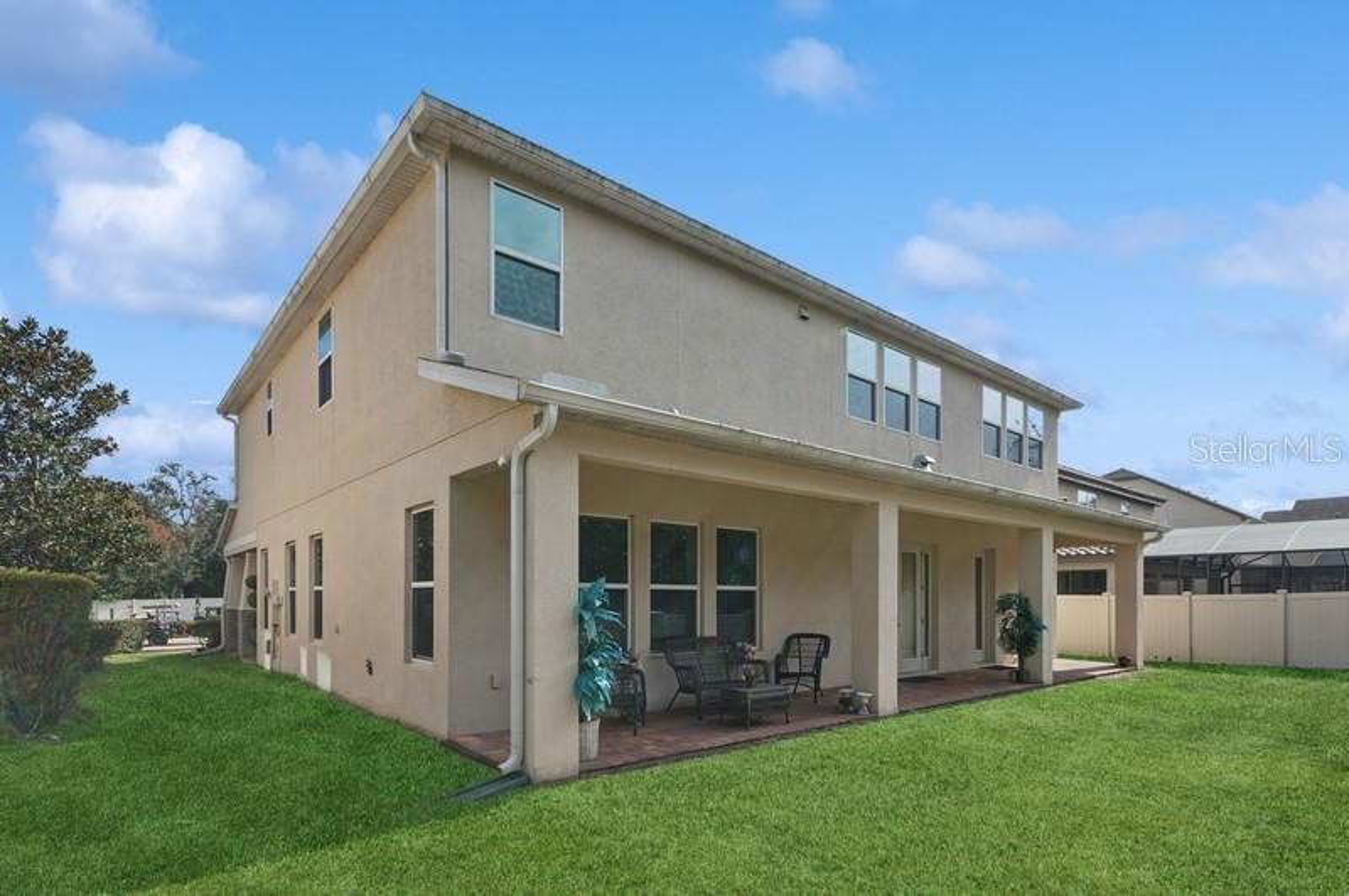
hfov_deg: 93.3
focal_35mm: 17
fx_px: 636
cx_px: 674
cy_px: 448
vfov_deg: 70.3
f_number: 11
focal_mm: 11.5
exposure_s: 1/160
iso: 100
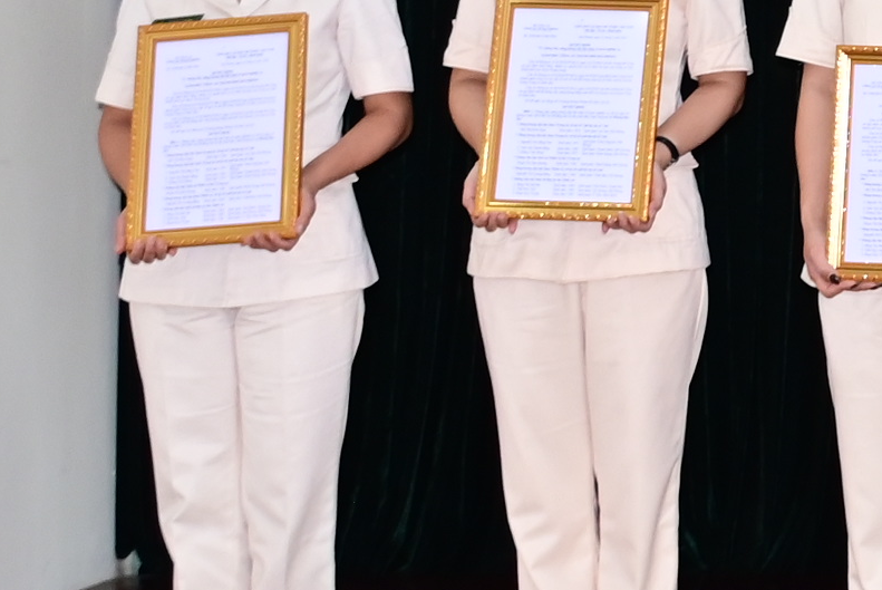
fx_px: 3286
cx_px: 1495
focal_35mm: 134
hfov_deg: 13.9
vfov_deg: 10.1
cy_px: -89
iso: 1000
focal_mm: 24
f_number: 3.8
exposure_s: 1/200
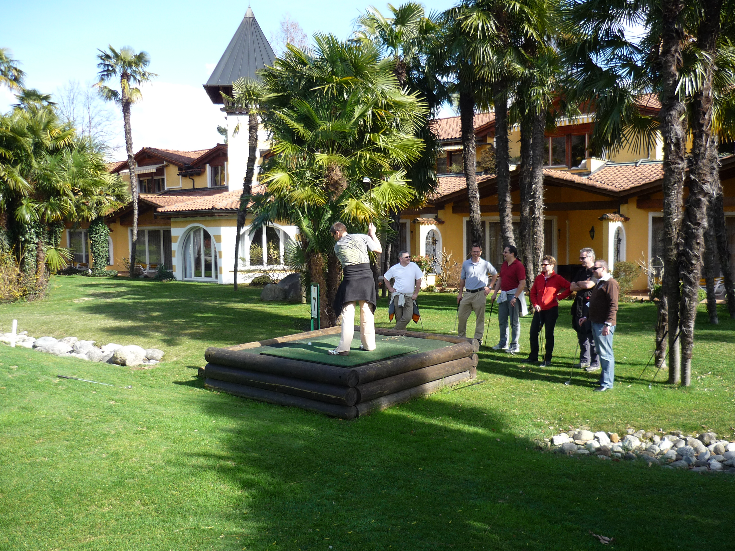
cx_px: 368
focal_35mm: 33
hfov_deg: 55.4
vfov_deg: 42.9
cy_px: 276
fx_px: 701
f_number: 2.8
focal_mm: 5.5
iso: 100
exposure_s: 1/400
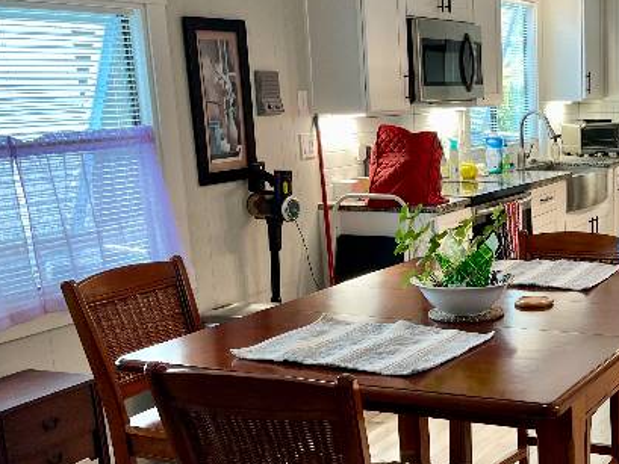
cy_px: 321
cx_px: 552
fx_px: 966
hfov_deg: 33.7
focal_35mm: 54
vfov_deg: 26.8
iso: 80
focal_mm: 5.1
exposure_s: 1/60
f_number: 1.6
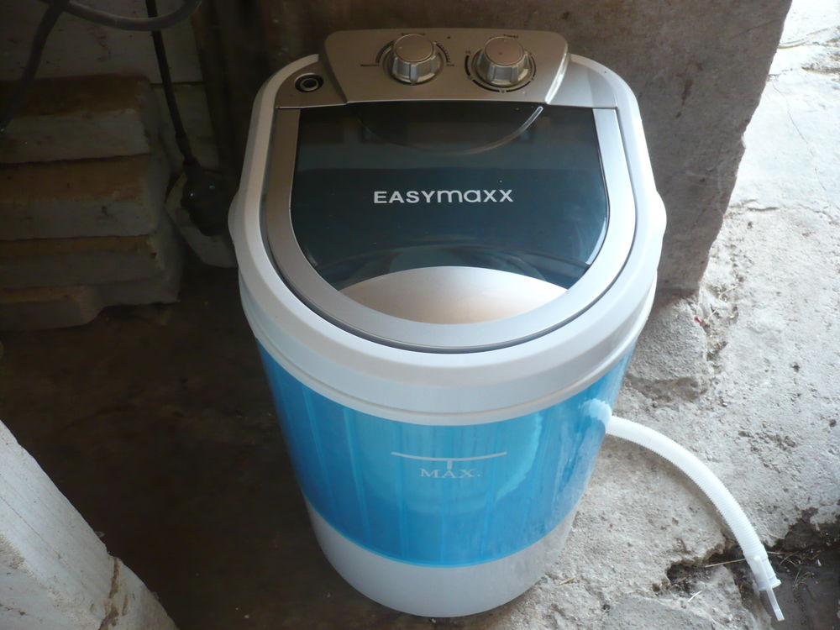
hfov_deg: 52.6
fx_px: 849
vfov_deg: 40.7
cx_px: 420
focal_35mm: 35
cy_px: 315
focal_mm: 5.8
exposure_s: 1/50
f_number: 2.8
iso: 200
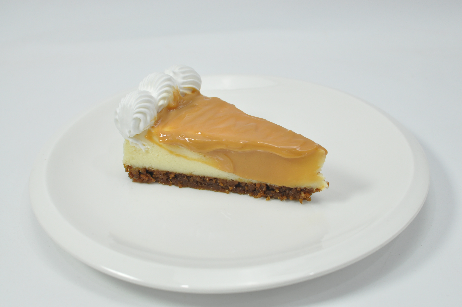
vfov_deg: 25.7
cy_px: 154
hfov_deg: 37.9
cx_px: 231
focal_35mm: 52
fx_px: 673
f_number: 6.3
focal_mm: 35
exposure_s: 1/125
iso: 800
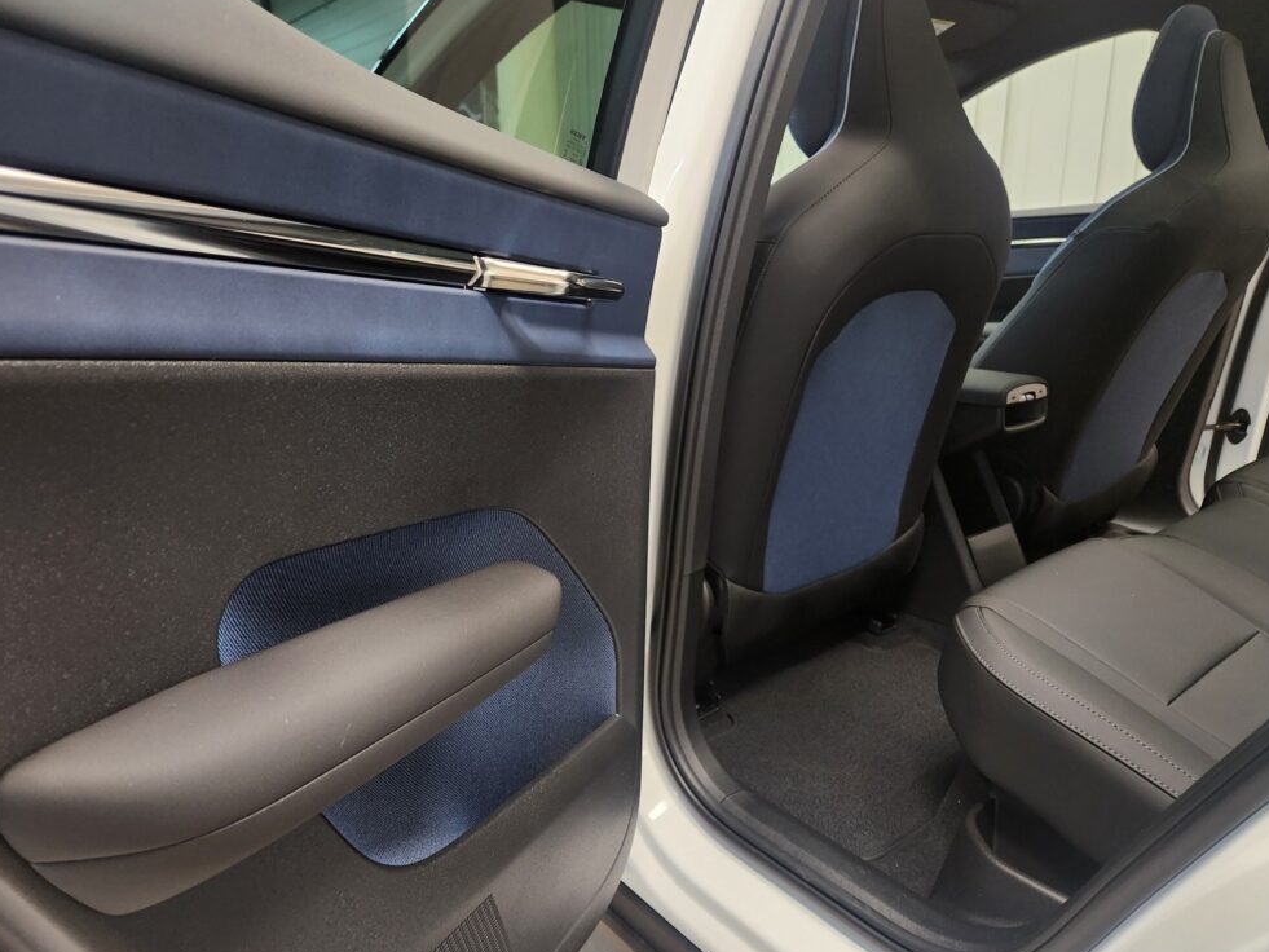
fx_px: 880
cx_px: 634
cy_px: 484
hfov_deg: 71.6
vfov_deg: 56.8
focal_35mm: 24
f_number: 1.8
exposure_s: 1/100
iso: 320
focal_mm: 5.4
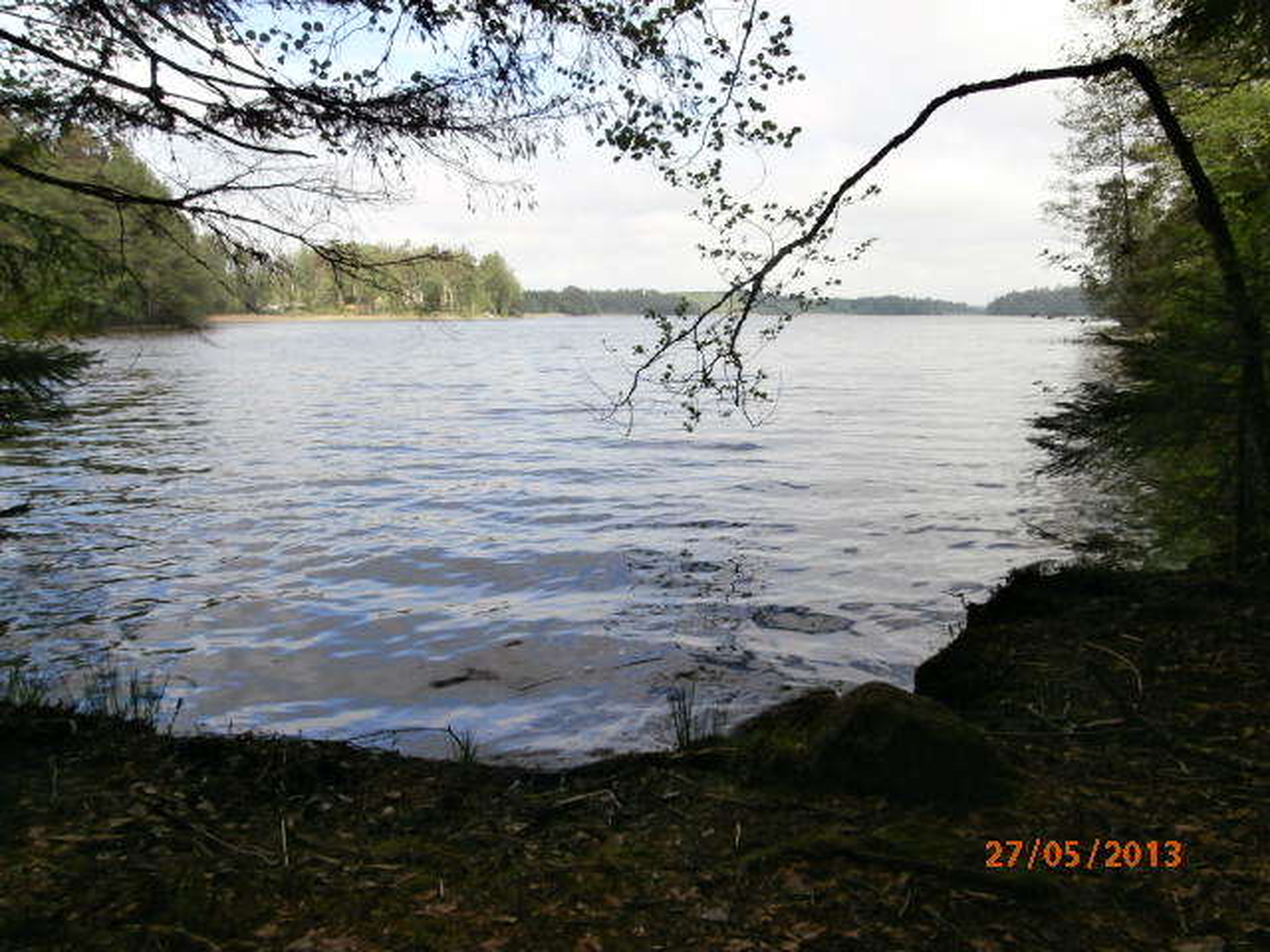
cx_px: 635
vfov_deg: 56.8
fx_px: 881
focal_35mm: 24
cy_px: 476
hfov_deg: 71.6
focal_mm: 4.2
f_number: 7.9
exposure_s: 1/125
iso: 100
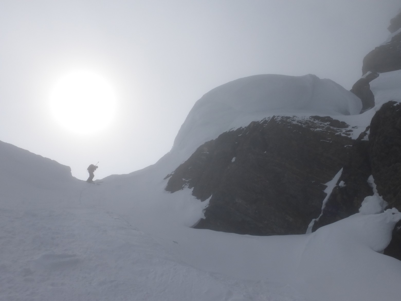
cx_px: 200
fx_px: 359
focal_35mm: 31
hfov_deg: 58.4
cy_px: 150
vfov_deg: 45.4
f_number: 6.3
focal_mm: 5.4
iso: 100
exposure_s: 1/2000
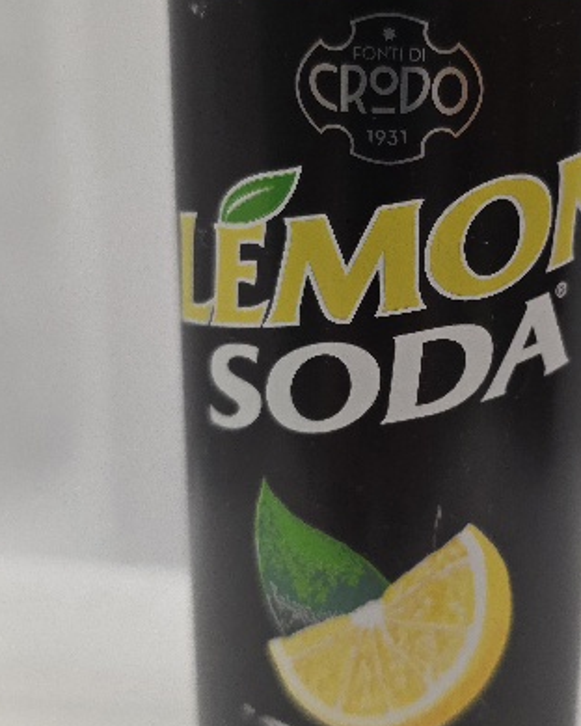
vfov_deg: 40.2
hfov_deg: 32.3
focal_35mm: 46
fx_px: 989
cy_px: 303
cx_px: 415
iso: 400
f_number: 1.7
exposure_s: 1/101
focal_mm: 6.3
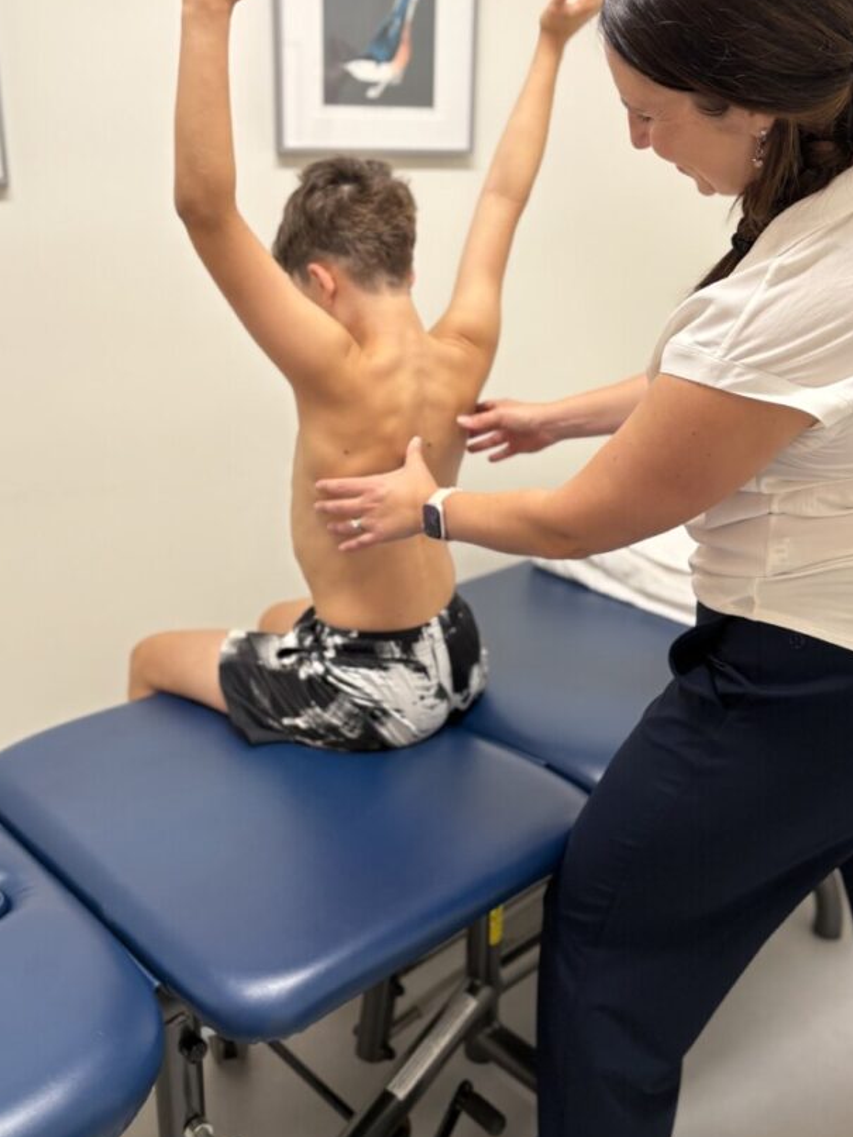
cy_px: 503
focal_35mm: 33
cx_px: 383
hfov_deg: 42.9
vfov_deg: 55.2
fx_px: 1085
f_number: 1.6
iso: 125
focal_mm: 5.96
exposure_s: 1/60
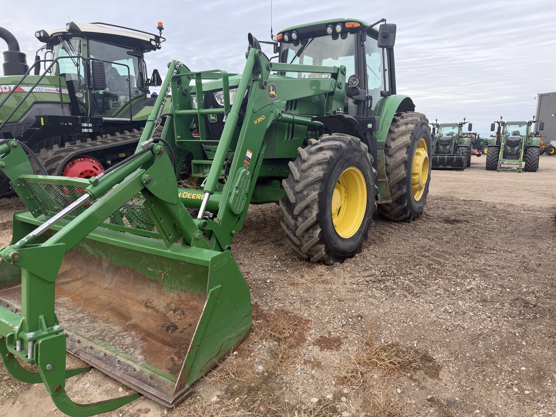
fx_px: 385
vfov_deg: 56.8
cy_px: 208
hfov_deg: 71.6
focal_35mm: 24
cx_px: 278
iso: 80
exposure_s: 1/162
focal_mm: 6.76
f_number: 1.78
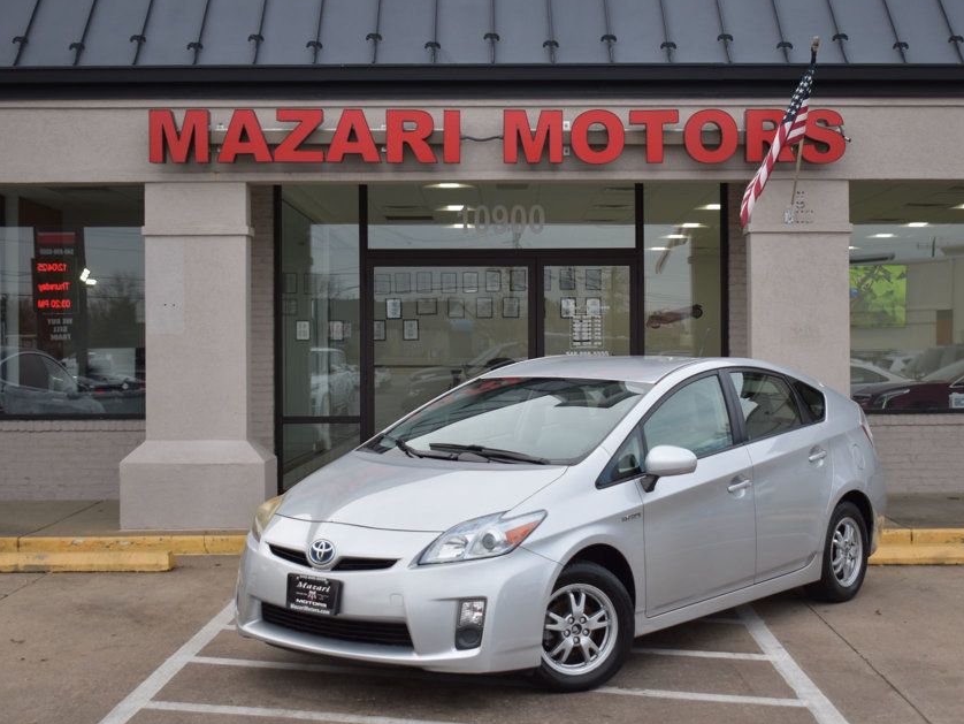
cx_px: 551
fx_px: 1521
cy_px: 363
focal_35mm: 55
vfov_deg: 26.8
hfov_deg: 35.1
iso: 200
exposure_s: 1/250
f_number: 4.2
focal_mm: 31
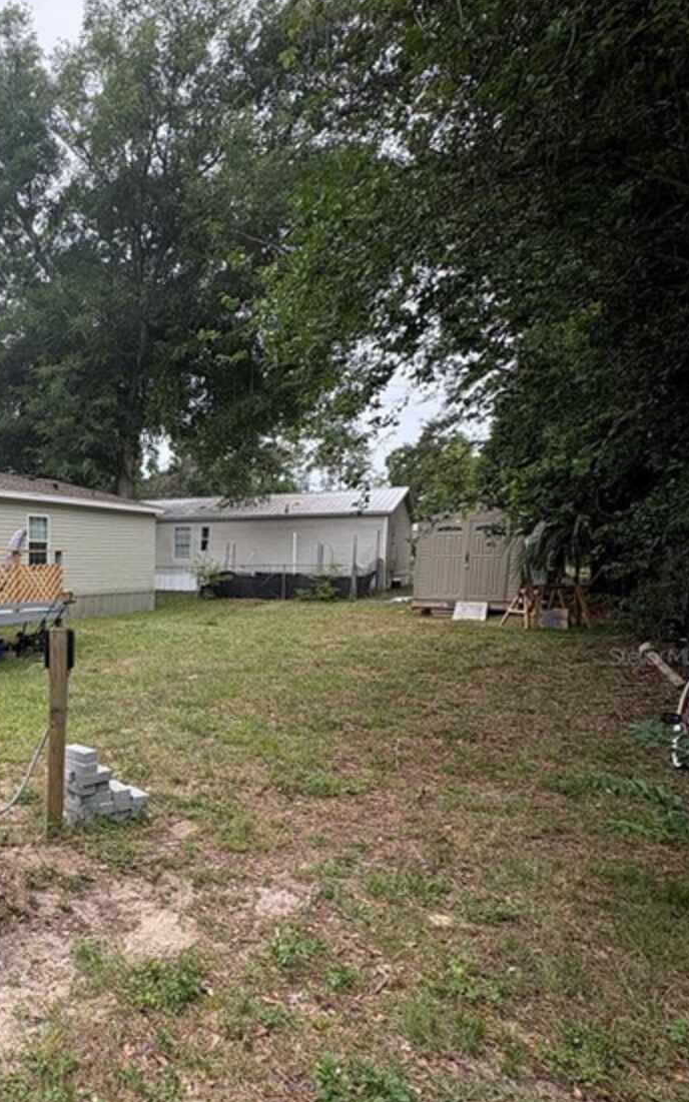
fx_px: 691
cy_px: 656
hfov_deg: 47.6
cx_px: 69
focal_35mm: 23
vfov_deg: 76.4
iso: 64
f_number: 2.2
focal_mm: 2.22
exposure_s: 1/401
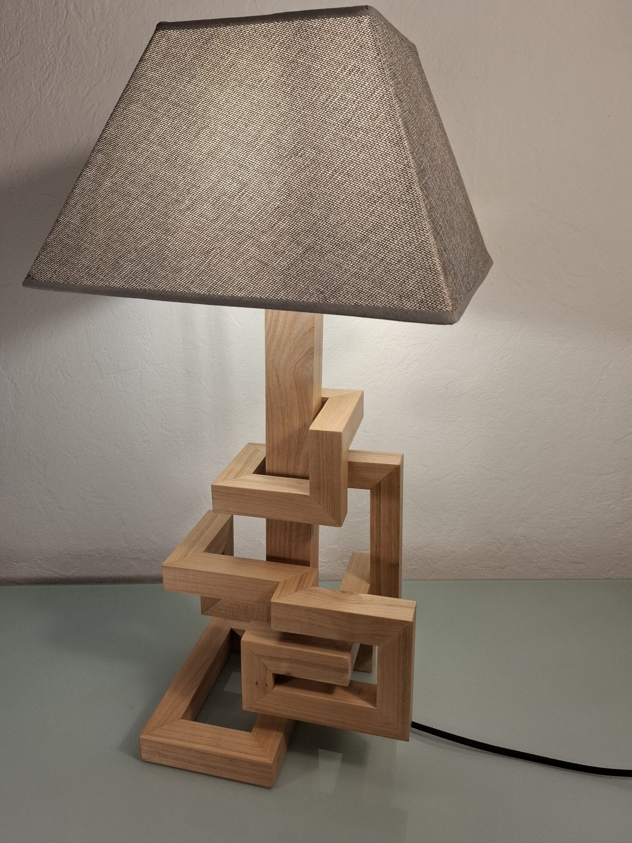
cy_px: 402
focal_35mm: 26
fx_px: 633
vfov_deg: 67.3
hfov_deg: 53.0
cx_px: 307
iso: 125
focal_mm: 5.54
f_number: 1.8
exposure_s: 1/100
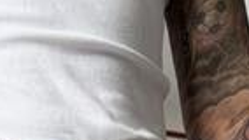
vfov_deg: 6.1
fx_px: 971
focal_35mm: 147
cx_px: -14
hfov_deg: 14.3
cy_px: 642
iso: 80
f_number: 1.78
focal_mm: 6.76
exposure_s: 1/121
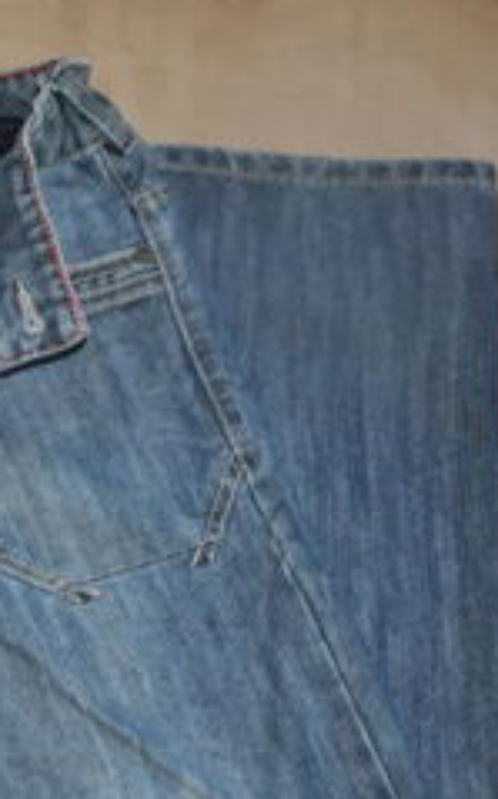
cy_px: 510
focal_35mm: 86
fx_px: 1871
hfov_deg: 14.2
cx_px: -234
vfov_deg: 24.0
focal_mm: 28
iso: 800
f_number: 4
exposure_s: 1/60
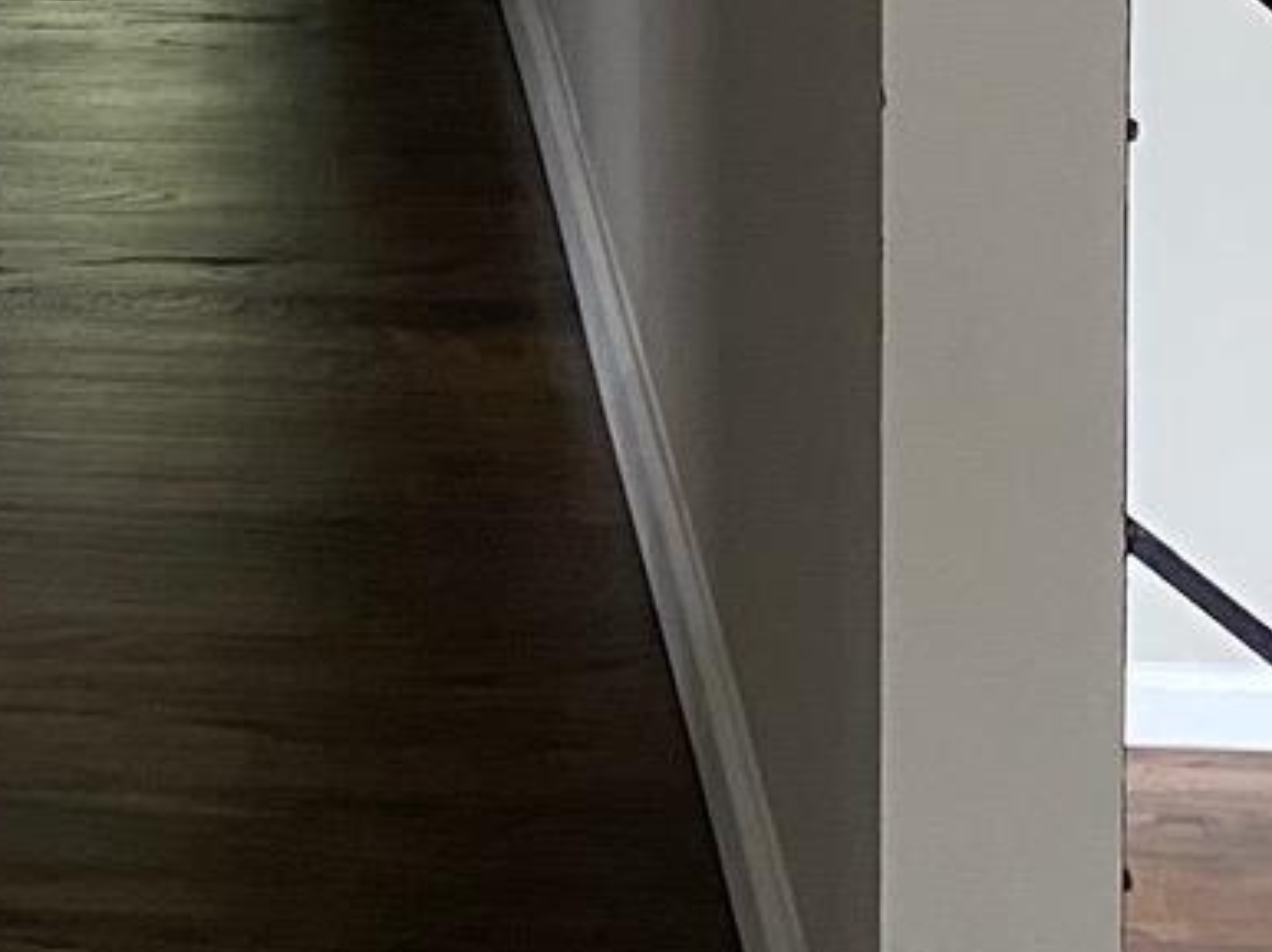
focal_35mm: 138
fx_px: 5068
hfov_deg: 13.8
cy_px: -1133
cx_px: -310
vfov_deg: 9.8
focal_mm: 4.25
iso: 320
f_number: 1.8
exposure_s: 1/60
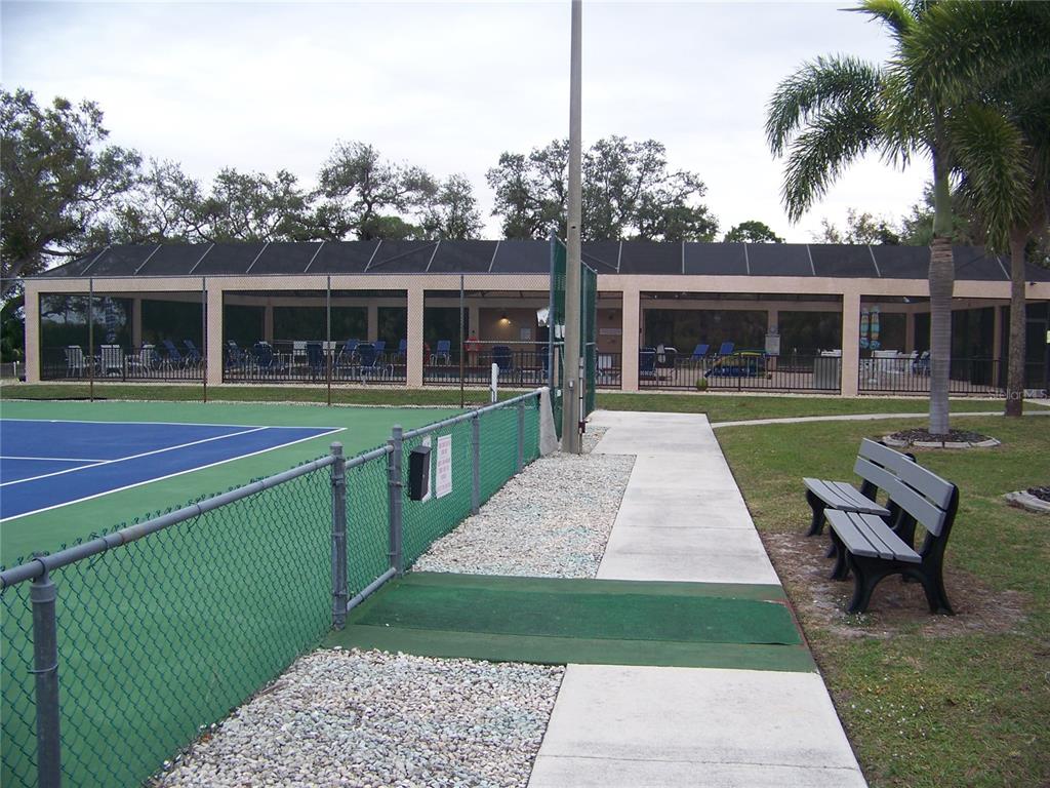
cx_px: 525
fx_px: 1092
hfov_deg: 51.4
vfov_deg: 39.7
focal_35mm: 36
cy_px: 394
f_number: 2.8
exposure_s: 1/80
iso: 64
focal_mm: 5.85
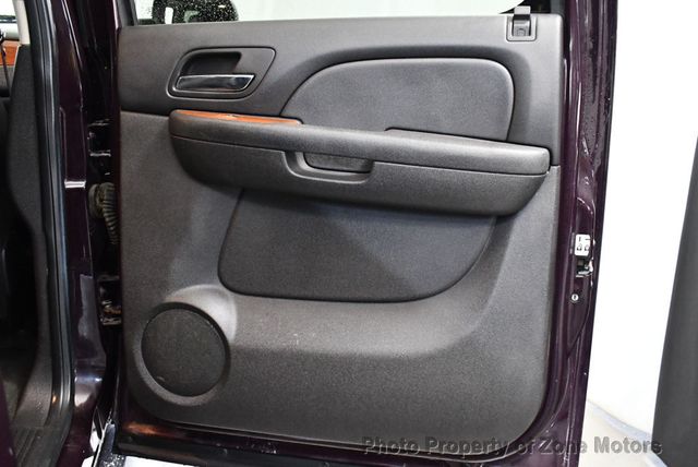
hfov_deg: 53.1
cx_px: 349
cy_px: 234
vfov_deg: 36.9
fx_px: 699
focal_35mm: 36
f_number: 3.5
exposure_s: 1/60
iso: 5000
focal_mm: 18
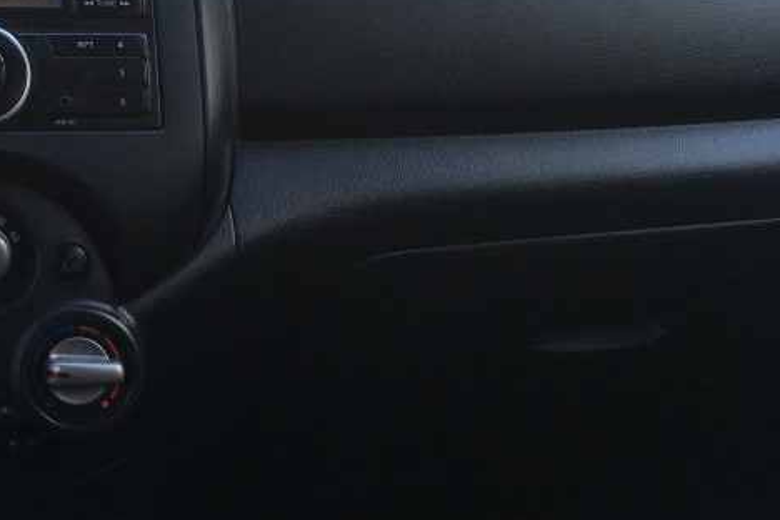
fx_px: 1430
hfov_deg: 28.0
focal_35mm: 66
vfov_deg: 20.4
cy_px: 112
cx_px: -60
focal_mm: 4.15
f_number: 2.2
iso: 25
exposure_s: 1/120
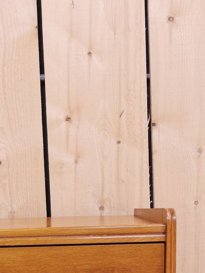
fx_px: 671
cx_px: 1
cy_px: 250
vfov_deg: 22.4
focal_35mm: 85
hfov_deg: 17.0
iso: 125
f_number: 1.8
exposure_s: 1/50
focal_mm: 5.58
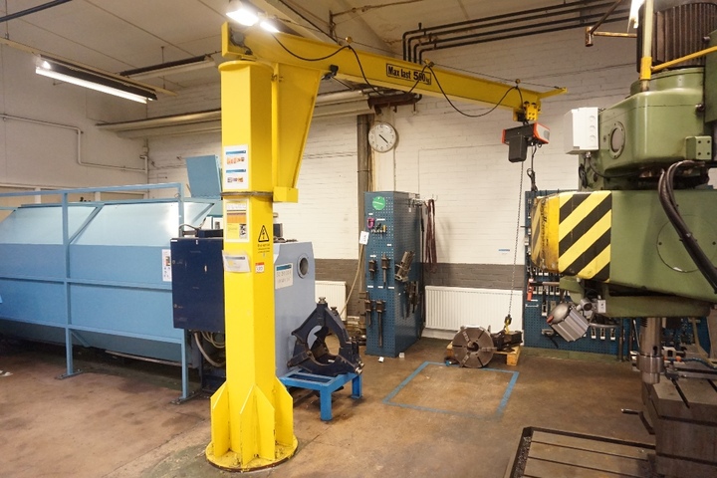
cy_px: 239
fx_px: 478
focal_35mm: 24
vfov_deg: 53.1
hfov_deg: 73.7
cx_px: 358
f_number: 3.5
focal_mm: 16
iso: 3200
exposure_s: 1/125
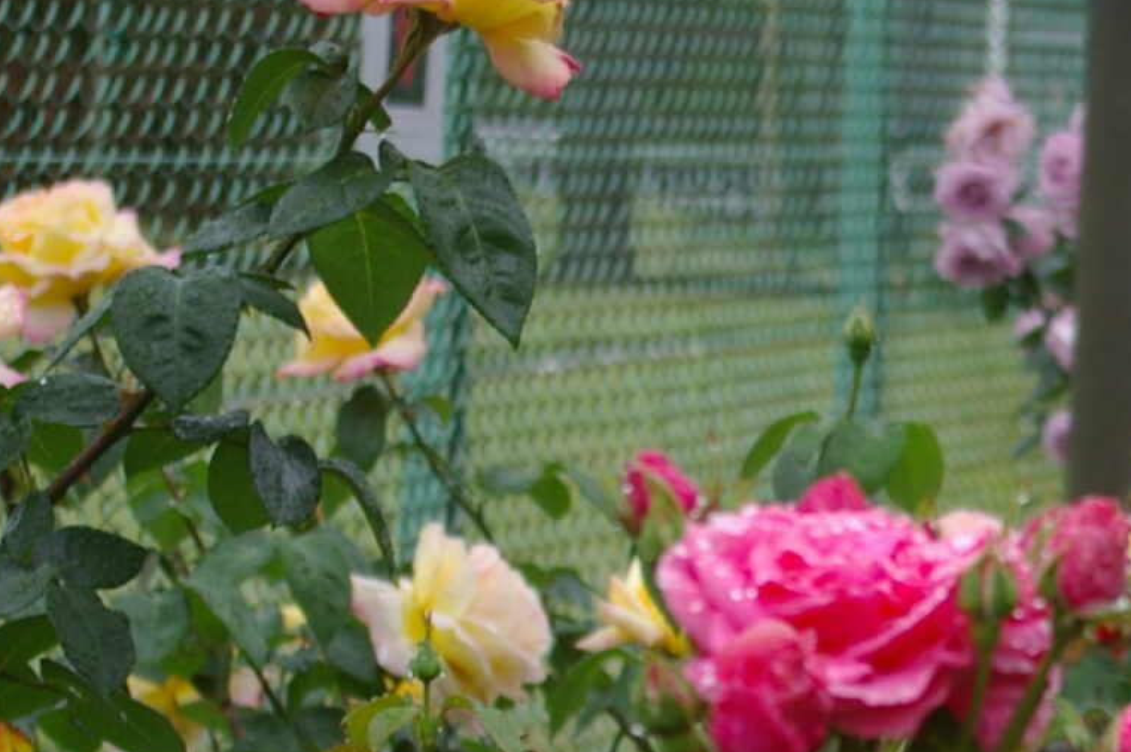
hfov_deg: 8.0
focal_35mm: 253
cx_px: 1533
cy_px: 512
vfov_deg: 5.4
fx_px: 7943
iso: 200
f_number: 5.6
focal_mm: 50
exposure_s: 1/90
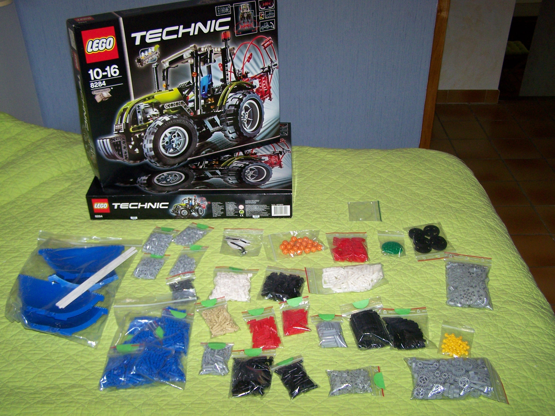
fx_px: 609
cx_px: 278
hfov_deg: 49.0
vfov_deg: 37.7
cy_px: 208
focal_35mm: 38
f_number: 2.8
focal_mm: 6.3
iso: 160
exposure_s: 1/60
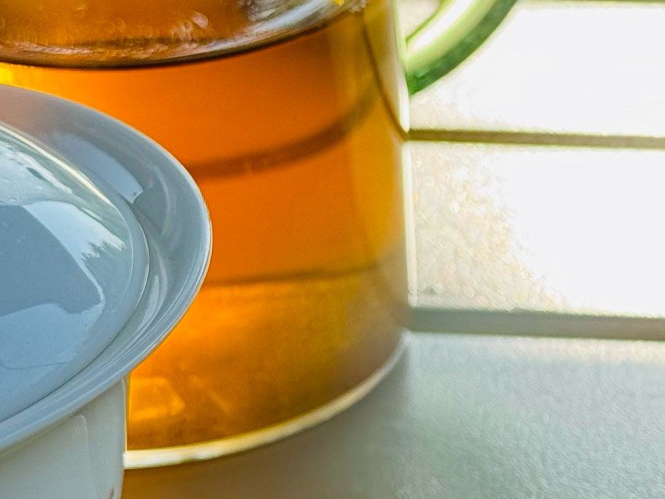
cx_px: 637
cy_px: 267
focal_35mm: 146
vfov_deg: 10.2
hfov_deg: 13.4
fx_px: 2804
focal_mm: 6.86
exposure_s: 1/527
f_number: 1.78
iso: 64
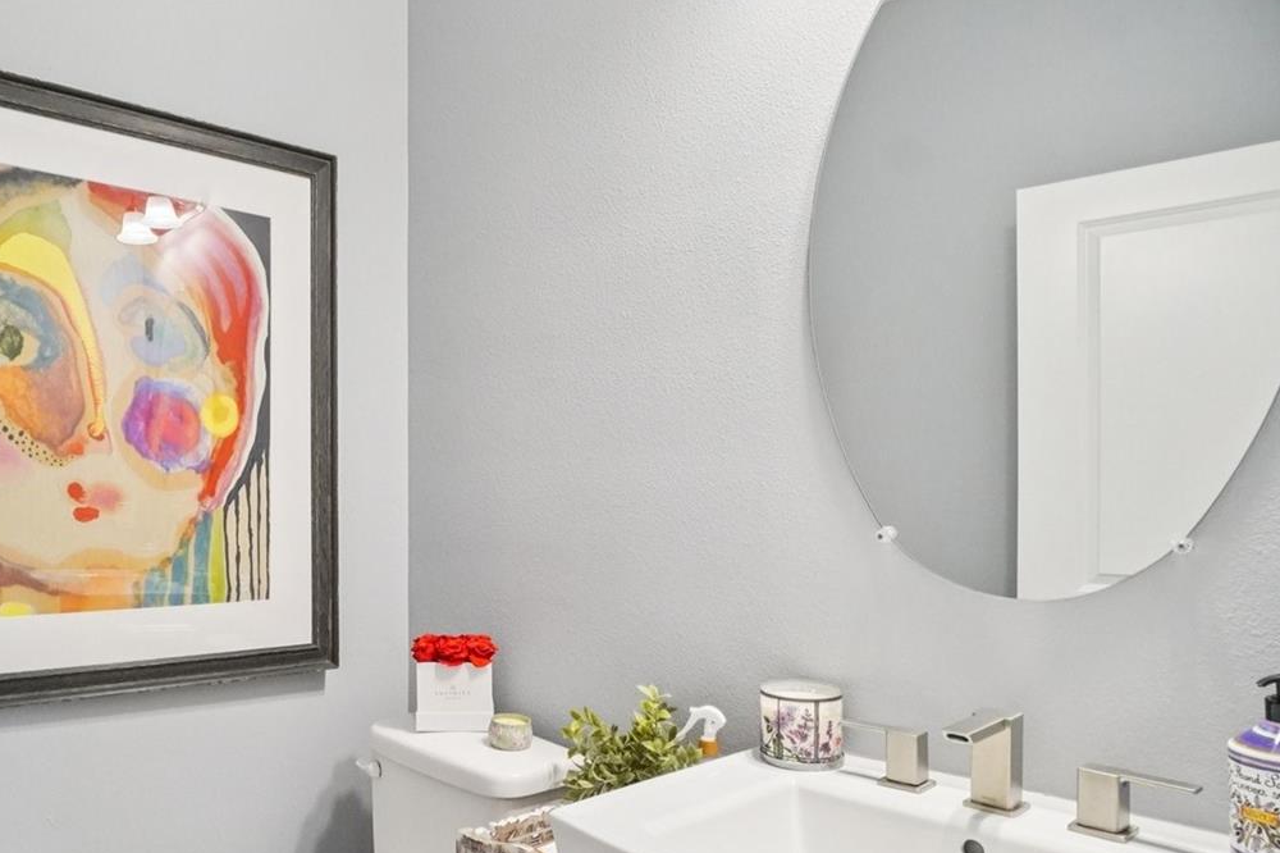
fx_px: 853
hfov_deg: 70.8
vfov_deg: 52.8
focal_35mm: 24
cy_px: 507
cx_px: 389
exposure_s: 1/30
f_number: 8
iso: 2000
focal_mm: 10
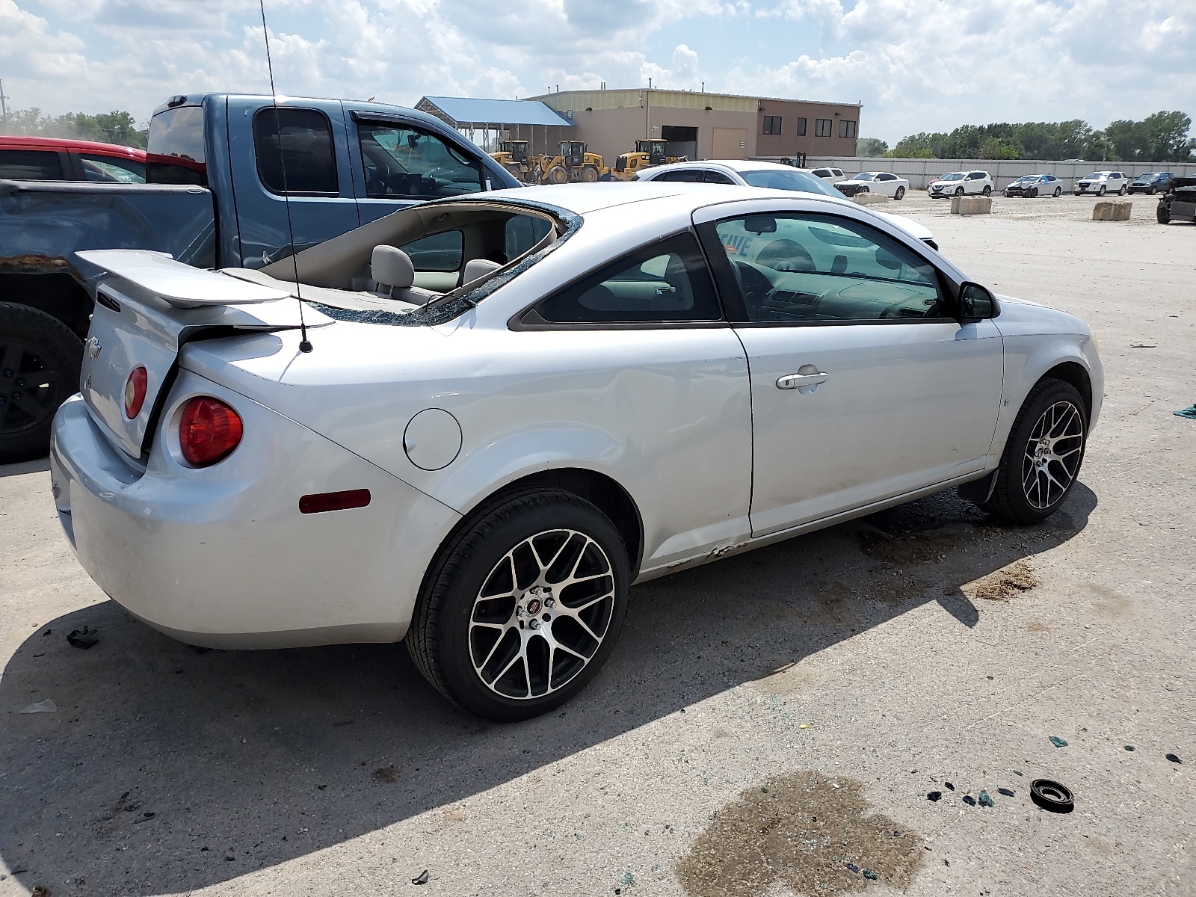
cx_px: 598
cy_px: 448
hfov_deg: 67.3
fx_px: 898
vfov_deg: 53.1
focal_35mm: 26
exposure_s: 1/5000
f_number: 1.5
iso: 50
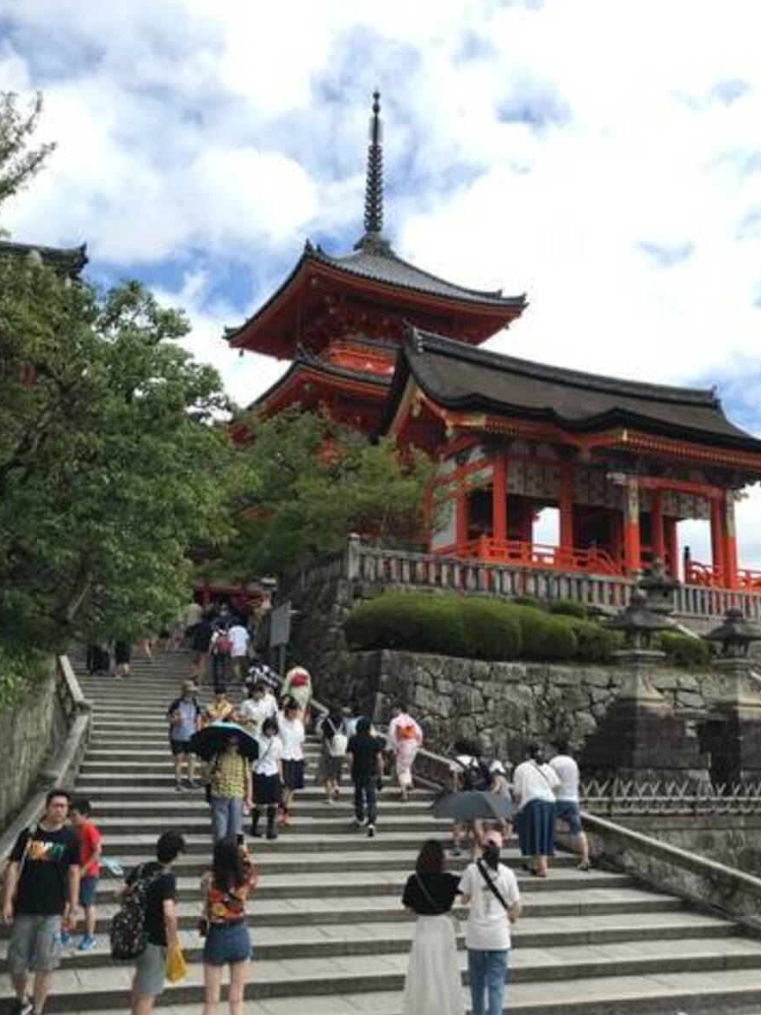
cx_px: 416
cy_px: 503
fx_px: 1114
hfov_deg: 37.7
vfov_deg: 49.0
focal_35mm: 38
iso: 20
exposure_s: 1/1842
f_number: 1.8
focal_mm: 3.99
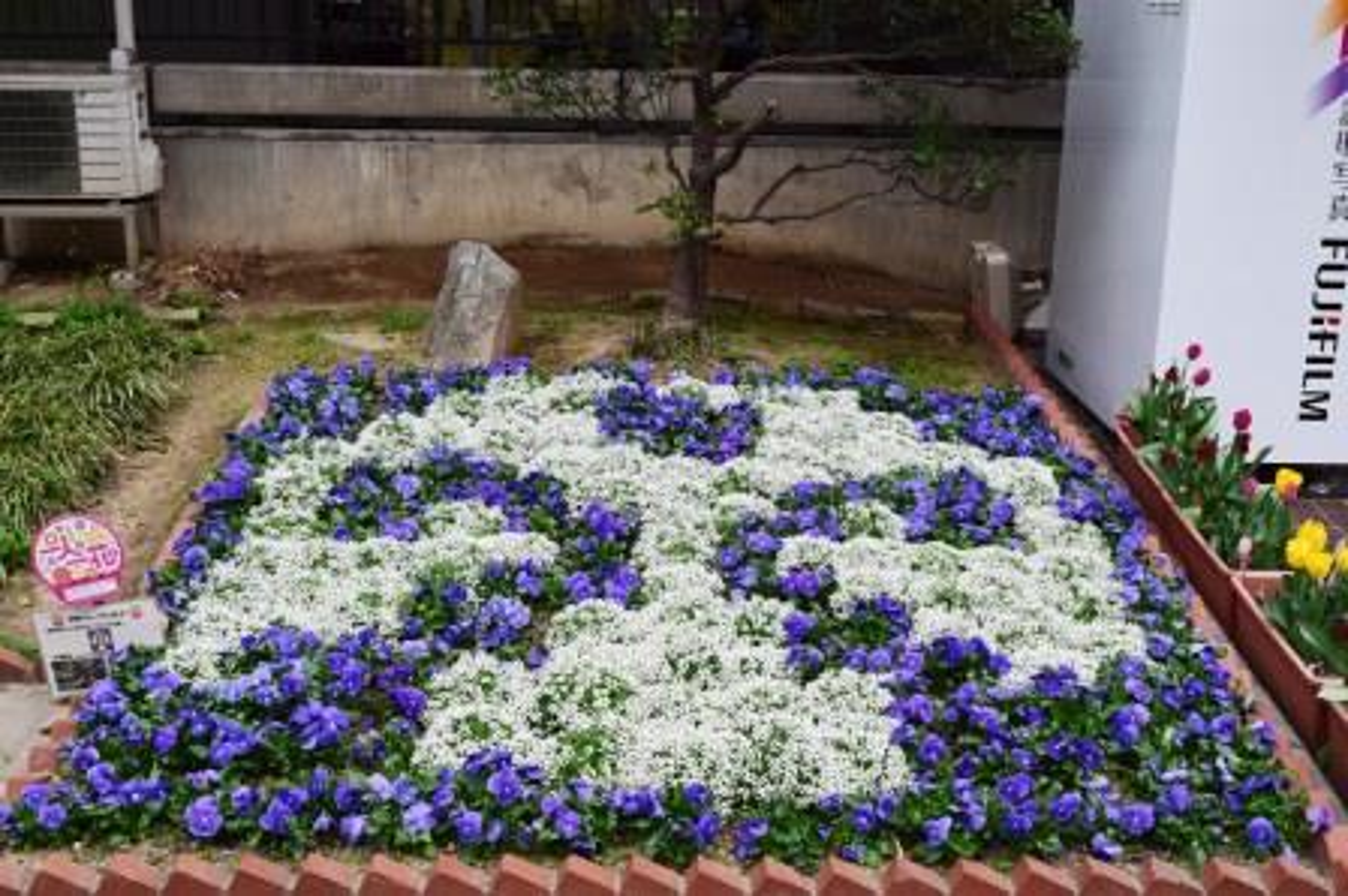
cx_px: 674
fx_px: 1571
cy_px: 448
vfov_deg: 31.8
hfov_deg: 46.4
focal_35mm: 42
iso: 400
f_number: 9
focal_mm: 28
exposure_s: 1/100
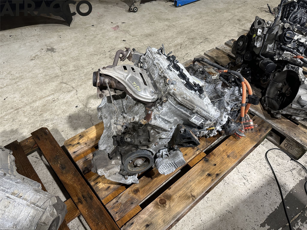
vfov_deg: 56.8
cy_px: 115
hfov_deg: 71.6
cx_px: 154
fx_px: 213
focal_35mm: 24
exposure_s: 1/100
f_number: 1.78
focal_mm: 6.86
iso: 200
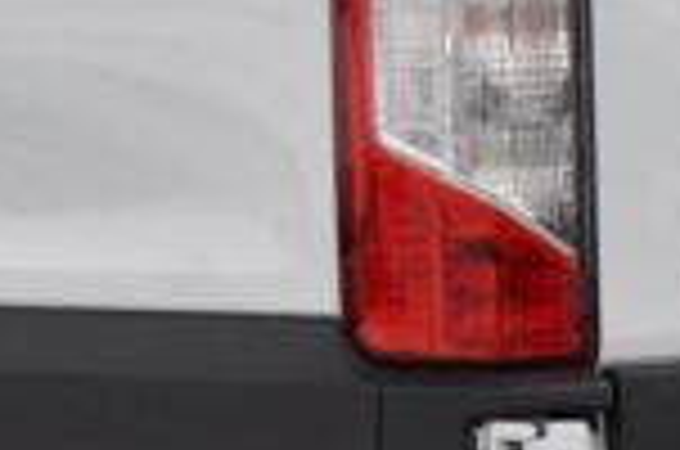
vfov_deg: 4.2
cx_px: -153
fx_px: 6145
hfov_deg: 6.3
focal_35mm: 326
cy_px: -279
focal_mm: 32
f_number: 7.1
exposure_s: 1/200
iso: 400
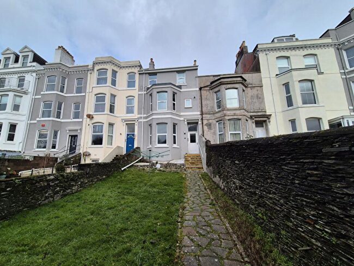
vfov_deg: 85.7
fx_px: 143
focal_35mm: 14
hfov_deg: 101.9
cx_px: 164
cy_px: 134
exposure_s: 1/1124
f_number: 2.2
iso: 50
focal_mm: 2.2
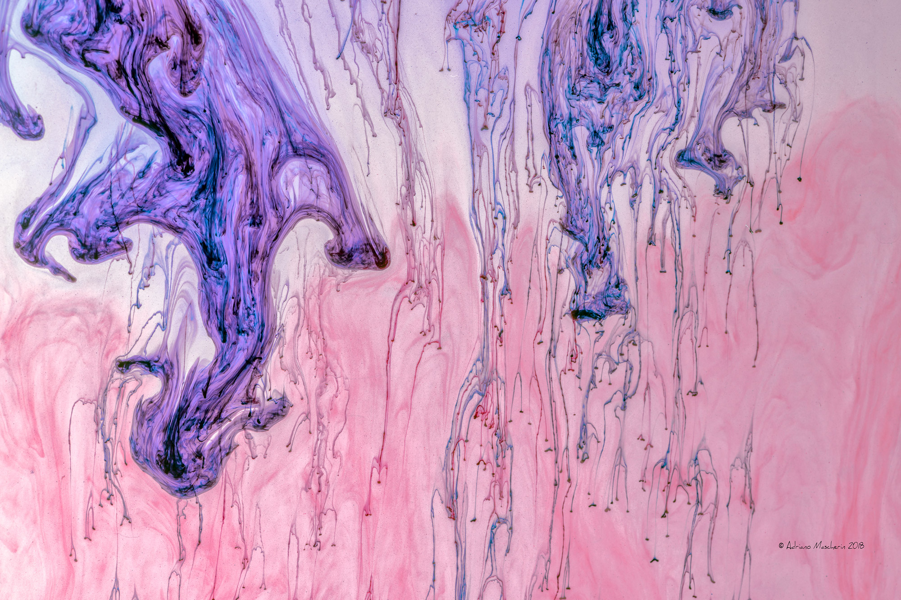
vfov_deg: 13.0
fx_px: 2628
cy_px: 300
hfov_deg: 19.5
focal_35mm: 105
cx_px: 450
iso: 64
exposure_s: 1/60
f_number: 20
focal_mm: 105
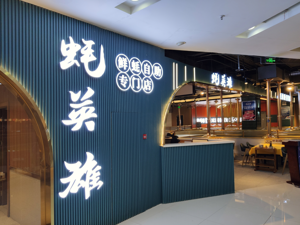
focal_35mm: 26
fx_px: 225
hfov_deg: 67.3
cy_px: 112
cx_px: 150
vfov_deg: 53.1
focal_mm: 4.75
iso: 128
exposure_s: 1/100
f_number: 1.75
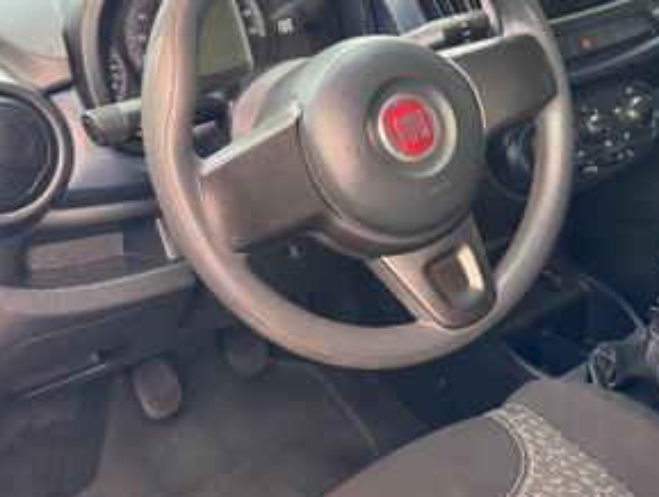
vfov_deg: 36.4
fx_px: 744
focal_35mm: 39
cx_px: 458
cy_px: 148
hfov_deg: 46.7
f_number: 1.78
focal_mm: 6.76
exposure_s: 1/60
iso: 250
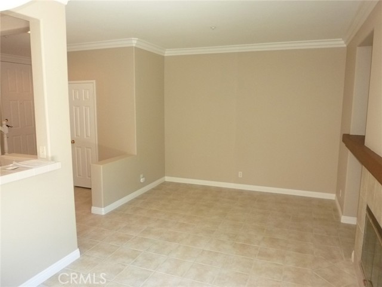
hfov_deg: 69.4
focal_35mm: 25
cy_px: 144
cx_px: 191
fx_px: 276
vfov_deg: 54.9
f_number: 3.3
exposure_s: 1/30
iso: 250
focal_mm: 4.5
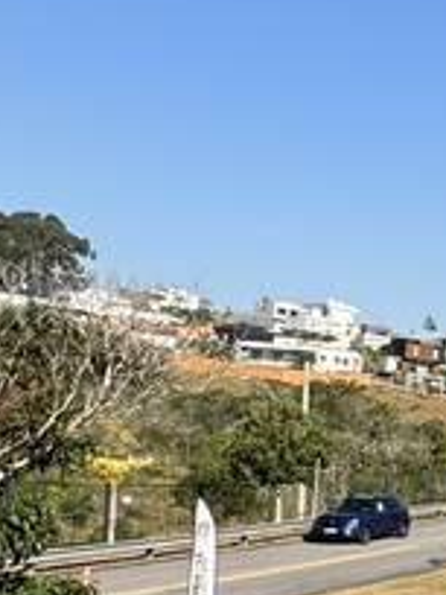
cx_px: 1017
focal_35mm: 74
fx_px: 1271
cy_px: 505
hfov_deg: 14.5
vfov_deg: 25.7
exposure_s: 1/1477
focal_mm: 2.22
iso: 50
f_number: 2.2
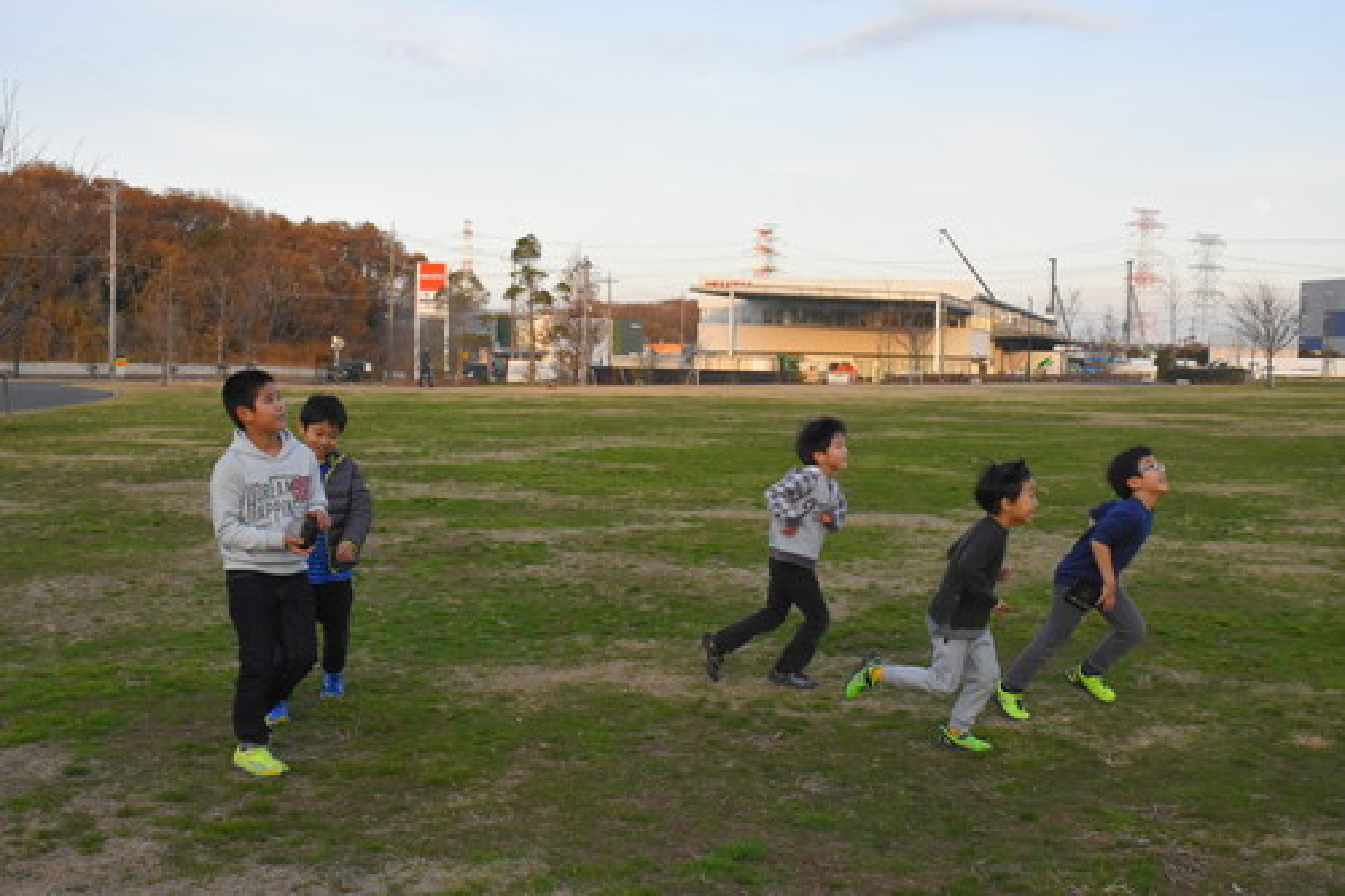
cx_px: 672
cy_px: 448
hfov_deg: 43.6
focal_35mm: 45
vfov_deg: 29.8
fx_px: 1681
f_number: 13
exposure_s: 1/640
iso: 2000
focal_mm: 30
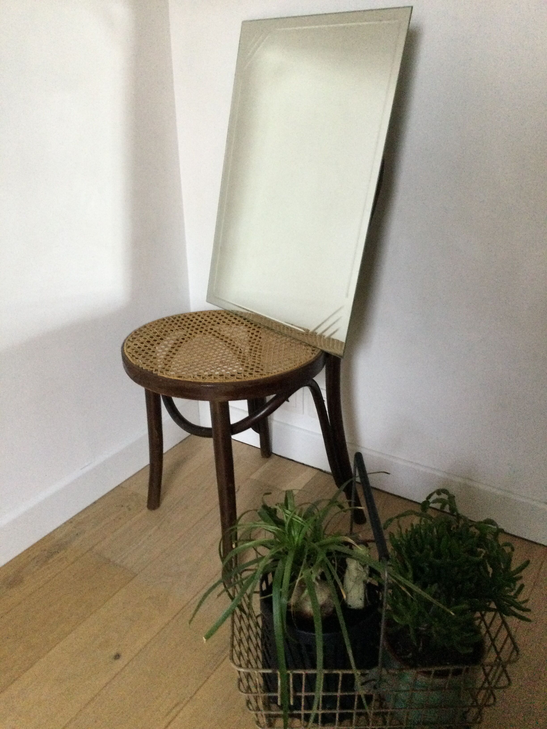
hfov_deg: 45.4
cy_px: 364
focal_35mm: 31
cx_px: 274
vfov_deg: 58.4
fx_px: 653
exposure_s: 1/25
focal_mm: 3.3
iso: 200
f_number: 2.4
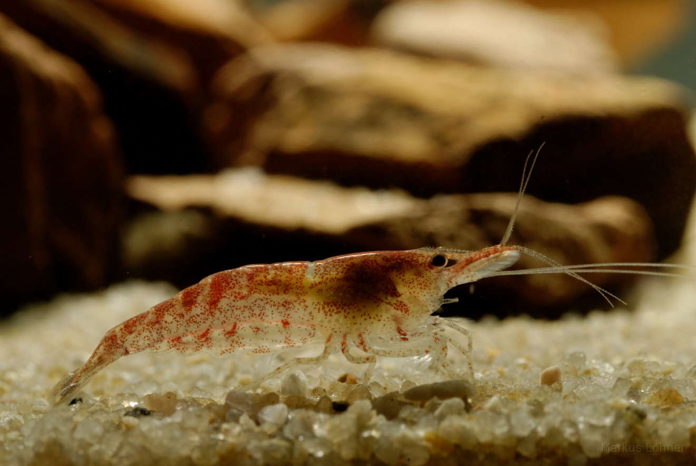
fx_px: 2904
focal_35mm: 150
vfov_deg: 9.2
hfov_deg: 13.7
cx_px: 348
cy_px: 233
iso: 100
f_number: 32
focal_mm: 100
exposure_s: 1/125
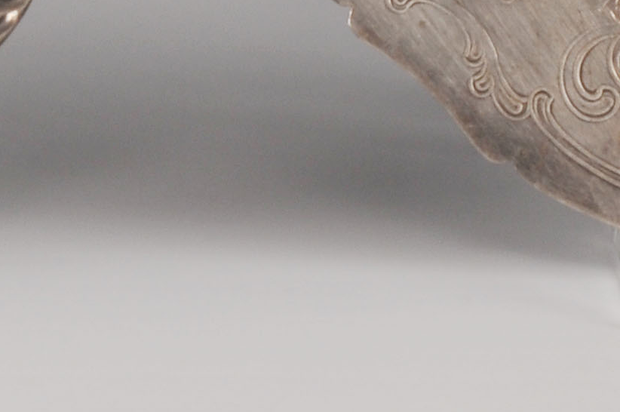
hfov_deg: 7.7
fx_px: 4576
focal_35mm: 266
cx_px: 23
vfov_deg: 5.1
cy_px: -274
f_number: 29
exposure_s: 1/250
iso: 125
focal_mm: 34
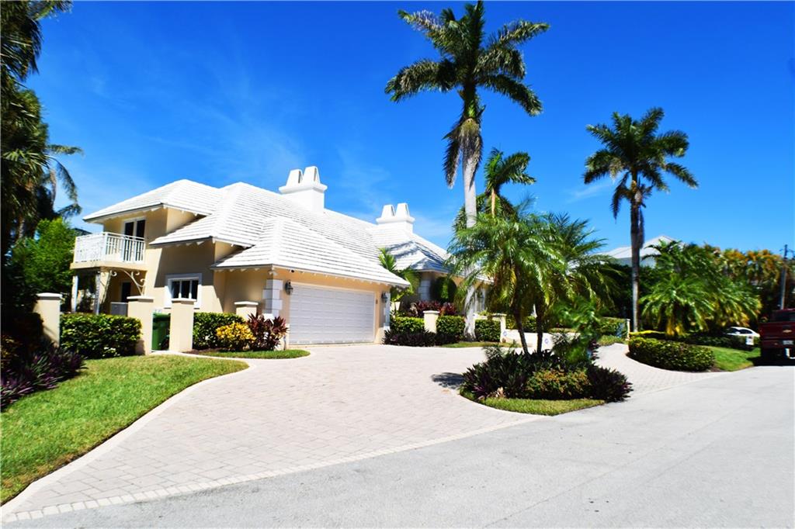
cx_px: 398
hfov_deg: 61.9
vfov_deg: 43.6
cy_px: 264
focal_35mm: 30
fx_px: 662
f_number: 11
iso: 200
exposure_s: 1/500
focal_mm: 20
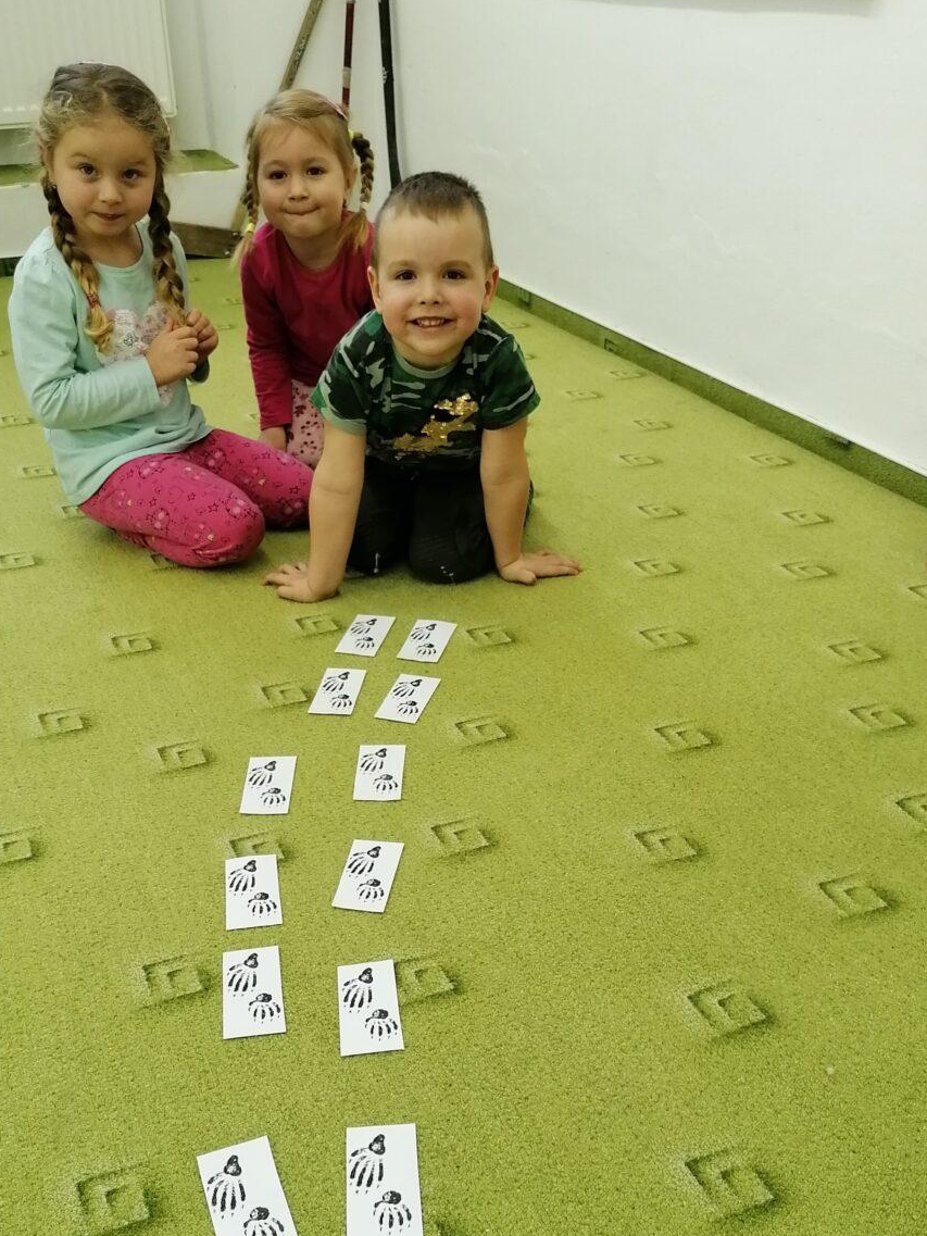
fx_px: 1357
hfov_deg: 37.7
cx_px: 430
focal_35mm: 38
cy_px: 709
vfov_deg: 48.8
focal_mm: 4.75
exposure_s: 1/50
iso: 160
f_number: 1.8
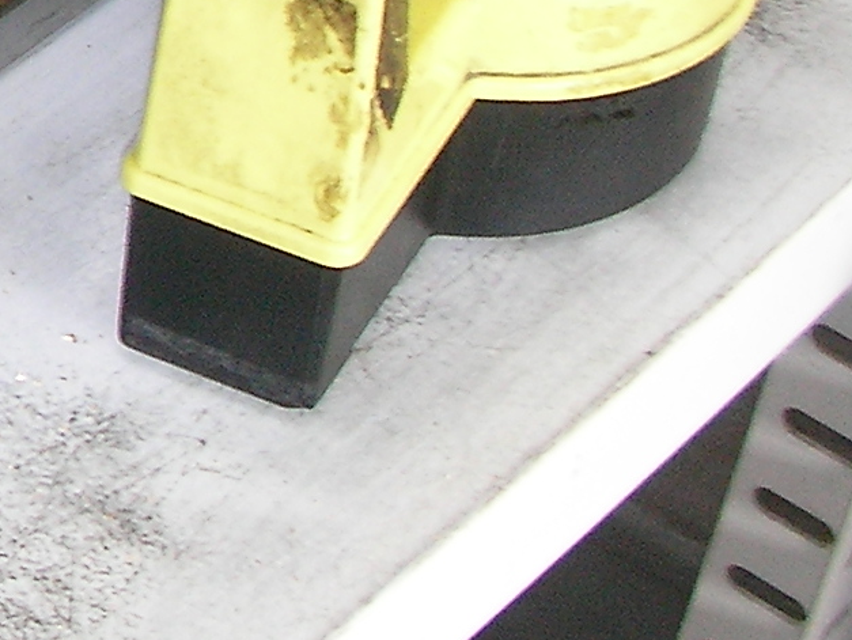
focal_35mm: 157
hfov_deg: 11.5
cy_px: -371
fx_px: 3866
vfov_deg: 9.2
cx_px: -794
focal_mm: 6.3
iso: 100
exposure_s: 1/40
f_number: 3.5
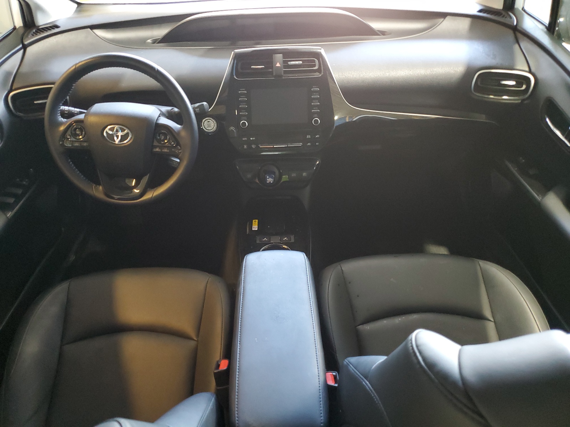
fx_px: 428
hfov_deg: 67.3
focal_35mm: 26
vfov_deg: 53.1
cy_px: 214
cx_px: 285
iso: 312
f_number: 1.5
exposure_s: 1/24
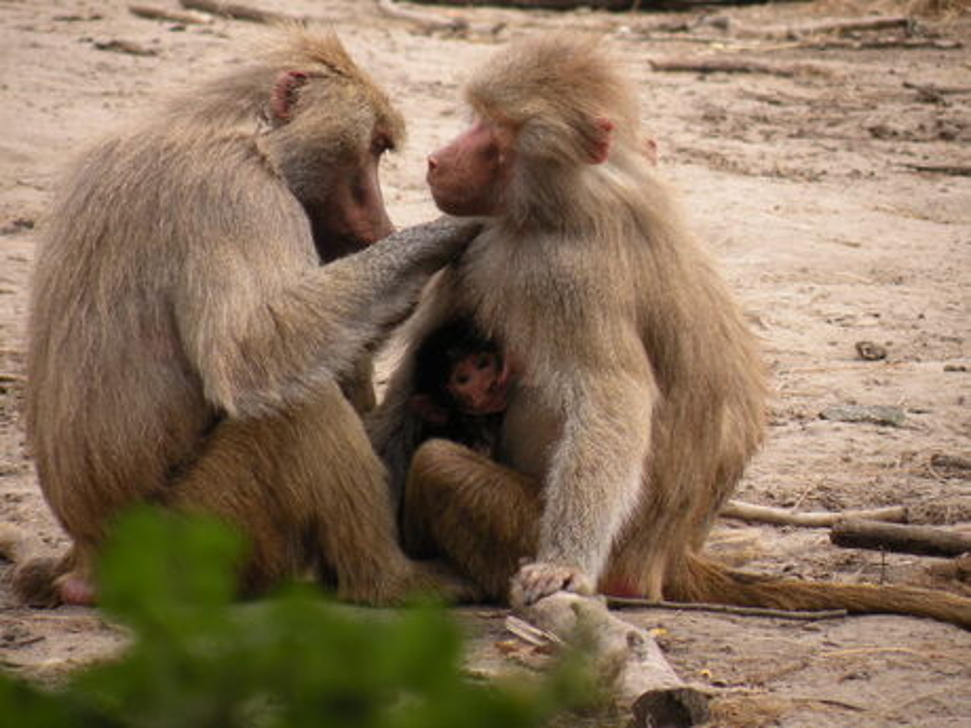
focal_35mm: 486
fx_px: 13633
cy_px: 364
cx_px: 486
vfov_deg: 3.1
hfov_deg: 4.1
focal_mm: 84.2
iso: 64
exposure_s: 1/214
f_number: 4.5
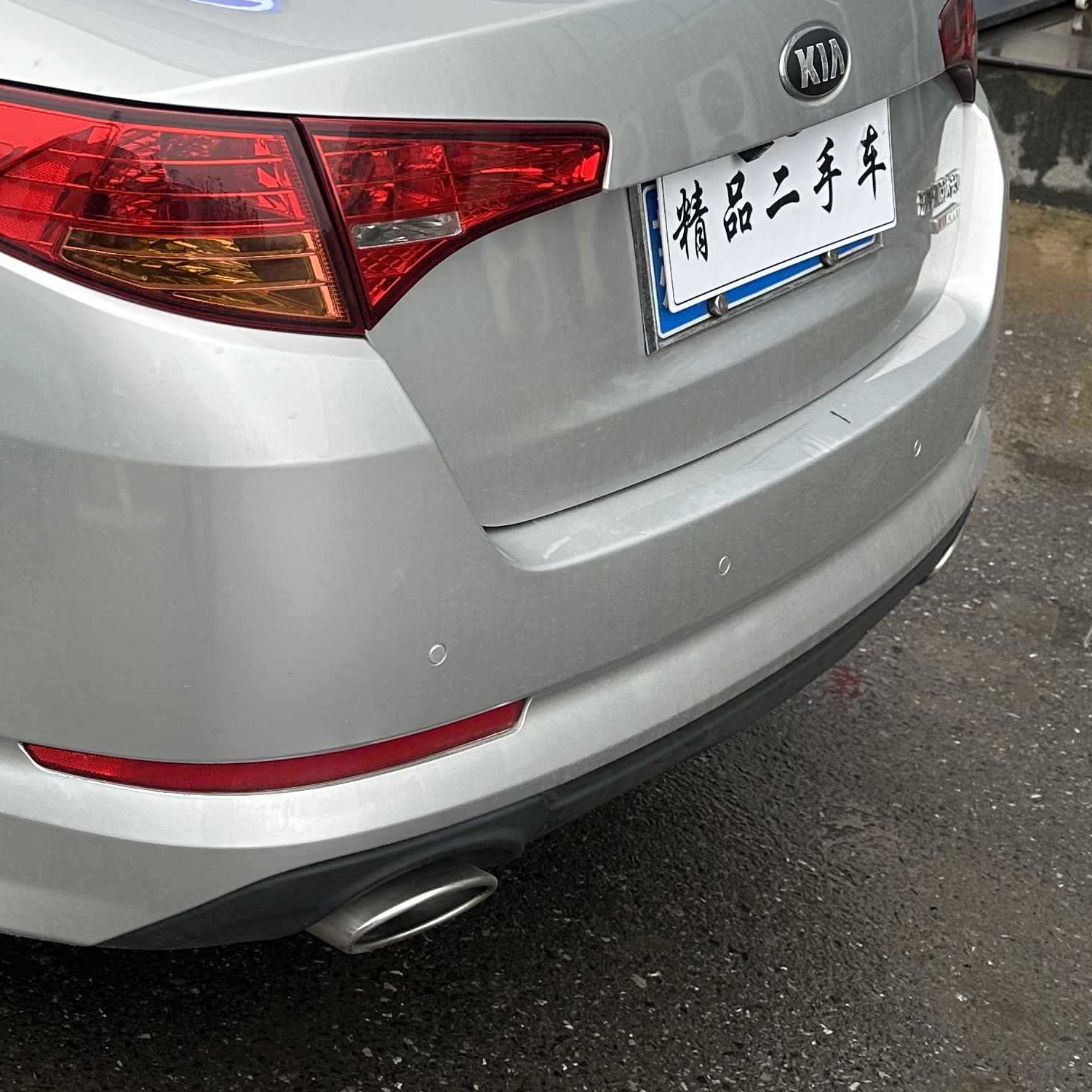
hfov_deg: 27.0
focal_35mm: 57
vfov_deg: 29.4
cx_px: -178
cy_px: 226
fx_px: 2034
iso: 64
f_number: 1.78
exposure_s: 1/166
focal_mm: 6.86
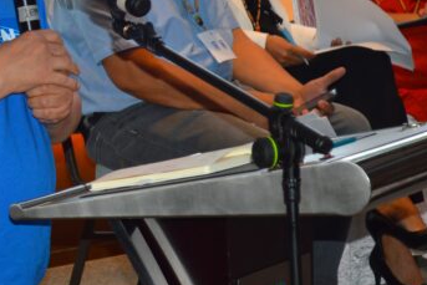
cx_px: -44
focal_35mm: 175
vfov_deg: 7.8
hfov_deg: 11.6
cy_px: 79
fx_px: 2076
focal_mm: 52
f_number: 5.6
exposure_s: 1/60
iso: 400
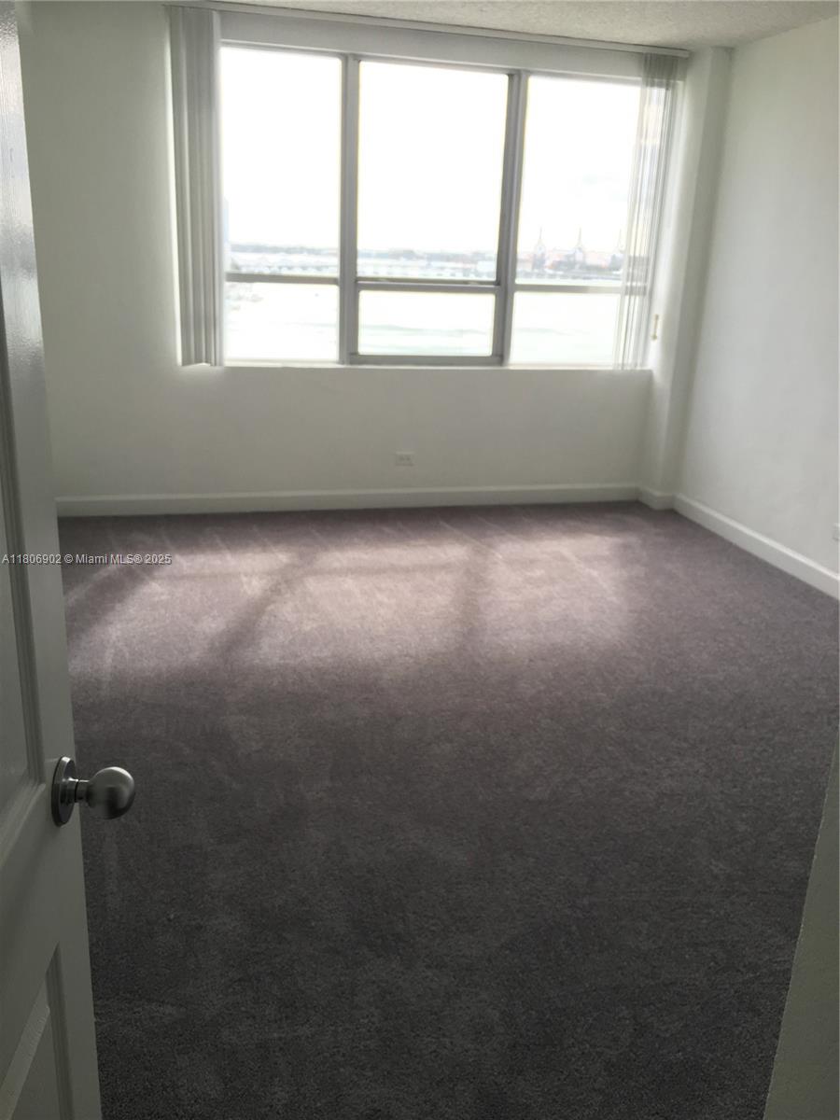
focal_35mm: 29
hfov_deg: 48.2
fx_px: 938
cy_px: 560
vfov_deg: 61.7
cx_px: 420
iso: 32
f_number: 2.2
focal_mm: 4.15
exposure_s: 1/60
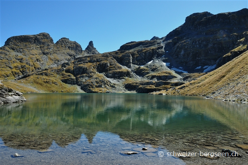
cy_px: 82
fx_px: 186
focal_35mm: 27
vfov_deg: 47.9
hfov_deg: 67.4
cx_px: 124
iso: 800
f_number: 11
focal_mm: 18
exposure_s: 1/500
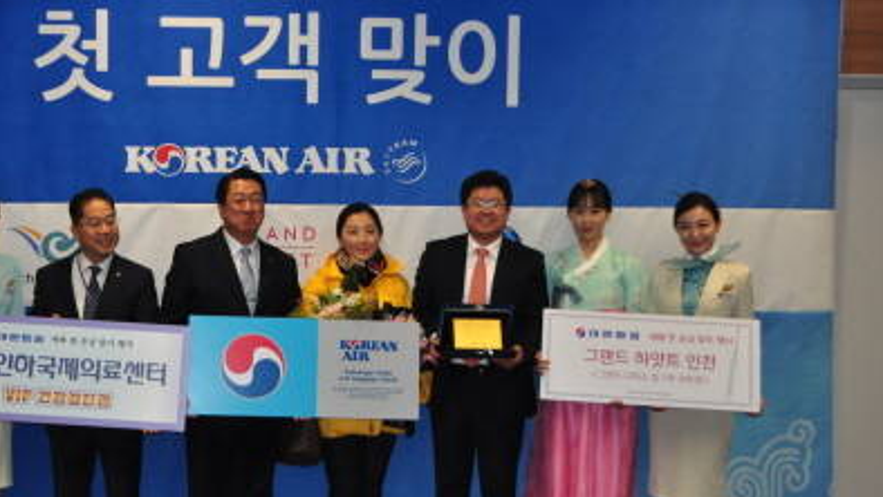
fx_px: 1405
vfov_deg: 20.1
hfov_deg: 34.5
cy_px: 234
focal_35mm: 60
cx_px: 287
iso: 800
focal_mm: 26
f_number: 4.2
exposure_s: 1/200
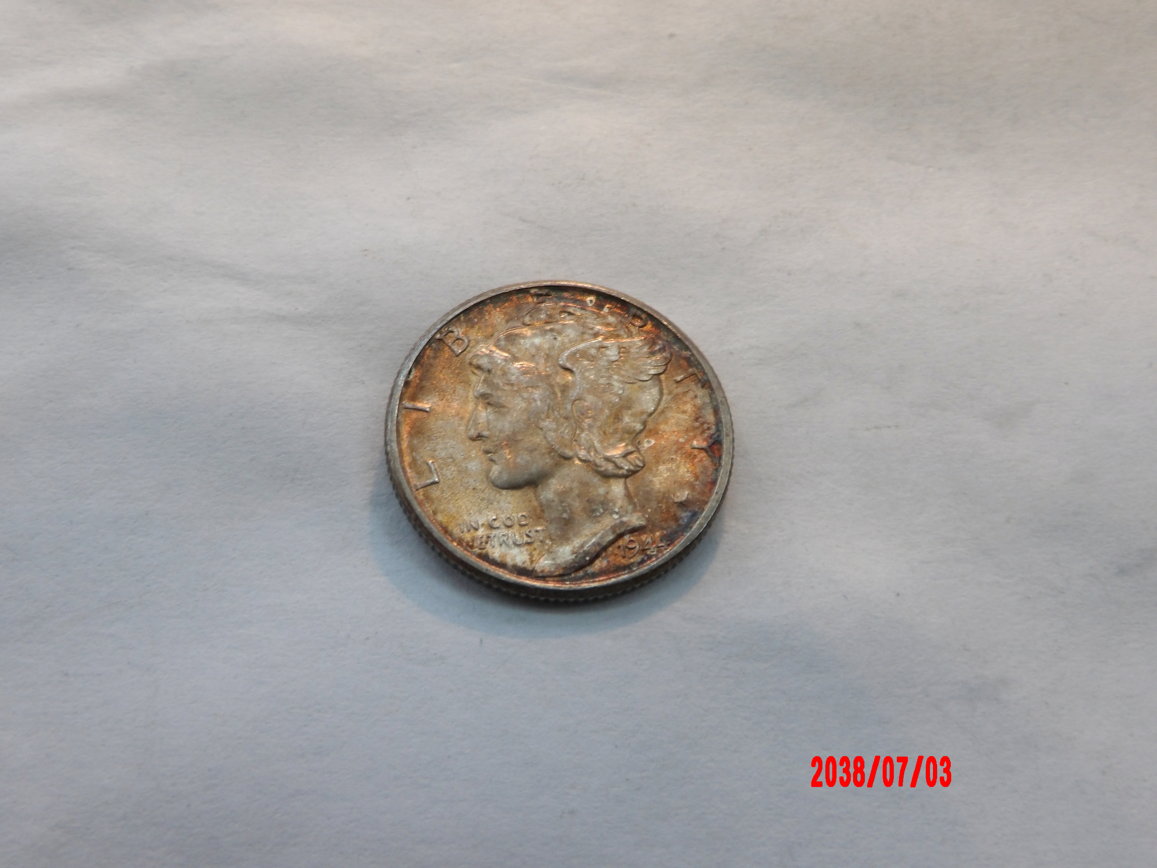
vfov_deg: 34.3
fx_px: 1404
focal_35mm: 42
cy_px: 434
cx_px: 578
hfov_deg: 44.8
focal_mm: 7.6
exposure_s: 1/15
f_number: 4.9
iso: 211
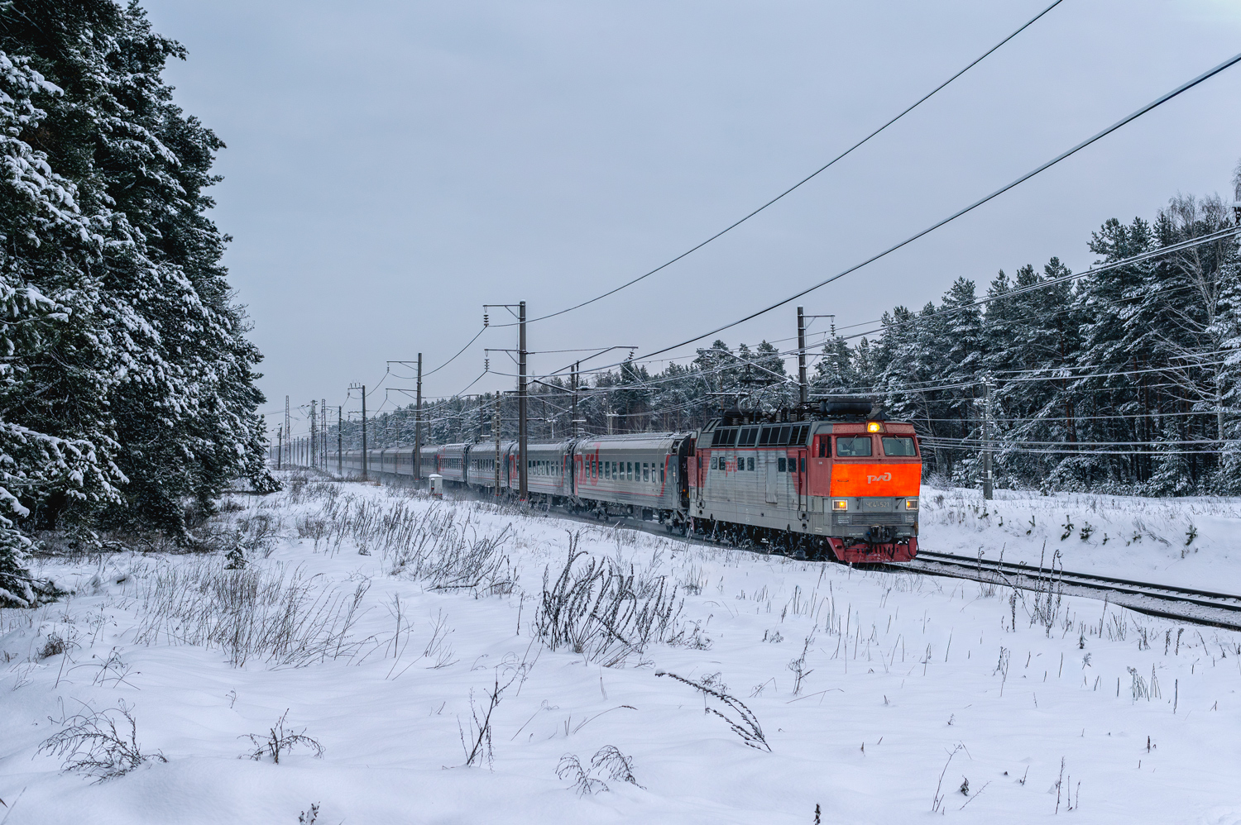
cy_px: 412
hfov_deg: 39.6
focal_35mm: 50
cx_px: 620
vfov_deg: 27.0
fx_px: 1722
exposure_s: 1/500
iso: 320
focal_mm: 50
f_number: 5.6
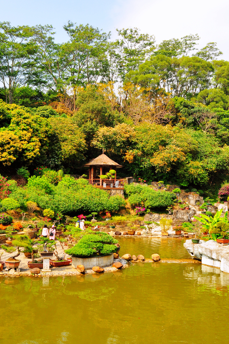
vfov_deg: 53.2
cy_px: 172
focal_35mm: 36
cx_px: 114
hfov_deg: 36.8
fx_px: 344
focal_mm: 24
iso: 400
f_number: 7.1
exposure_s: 1/640
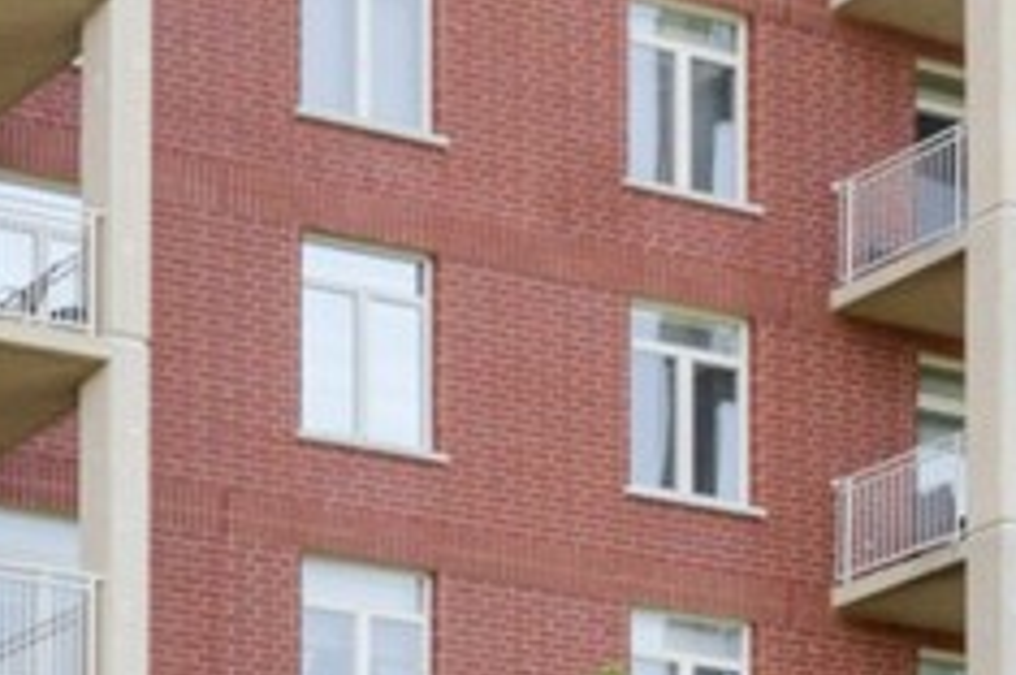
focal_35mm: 104
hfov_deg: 15.9
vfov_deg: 12.2
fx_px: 2931
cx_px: -949
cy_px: 1151
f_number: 9
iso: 160
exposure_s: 1/60
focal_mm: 10
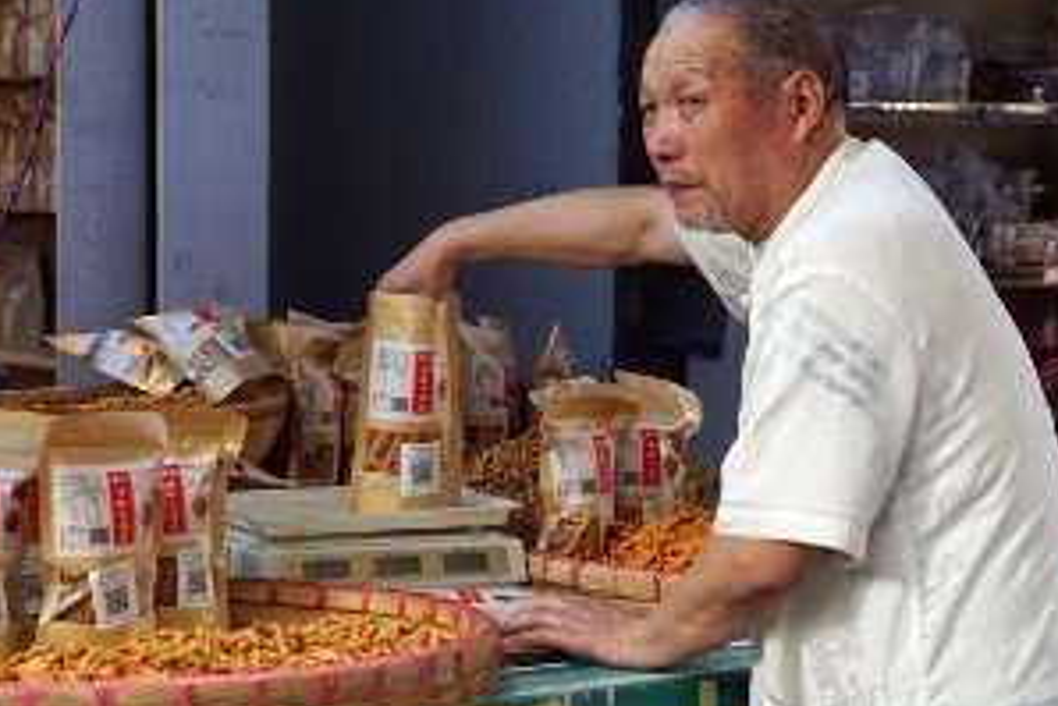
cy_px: 318
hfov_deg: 22.4
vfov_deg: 15.1
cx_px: 447
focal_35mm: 91
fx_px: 2666
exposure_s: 1/1600
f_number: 4.5
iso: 3200
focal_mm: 45
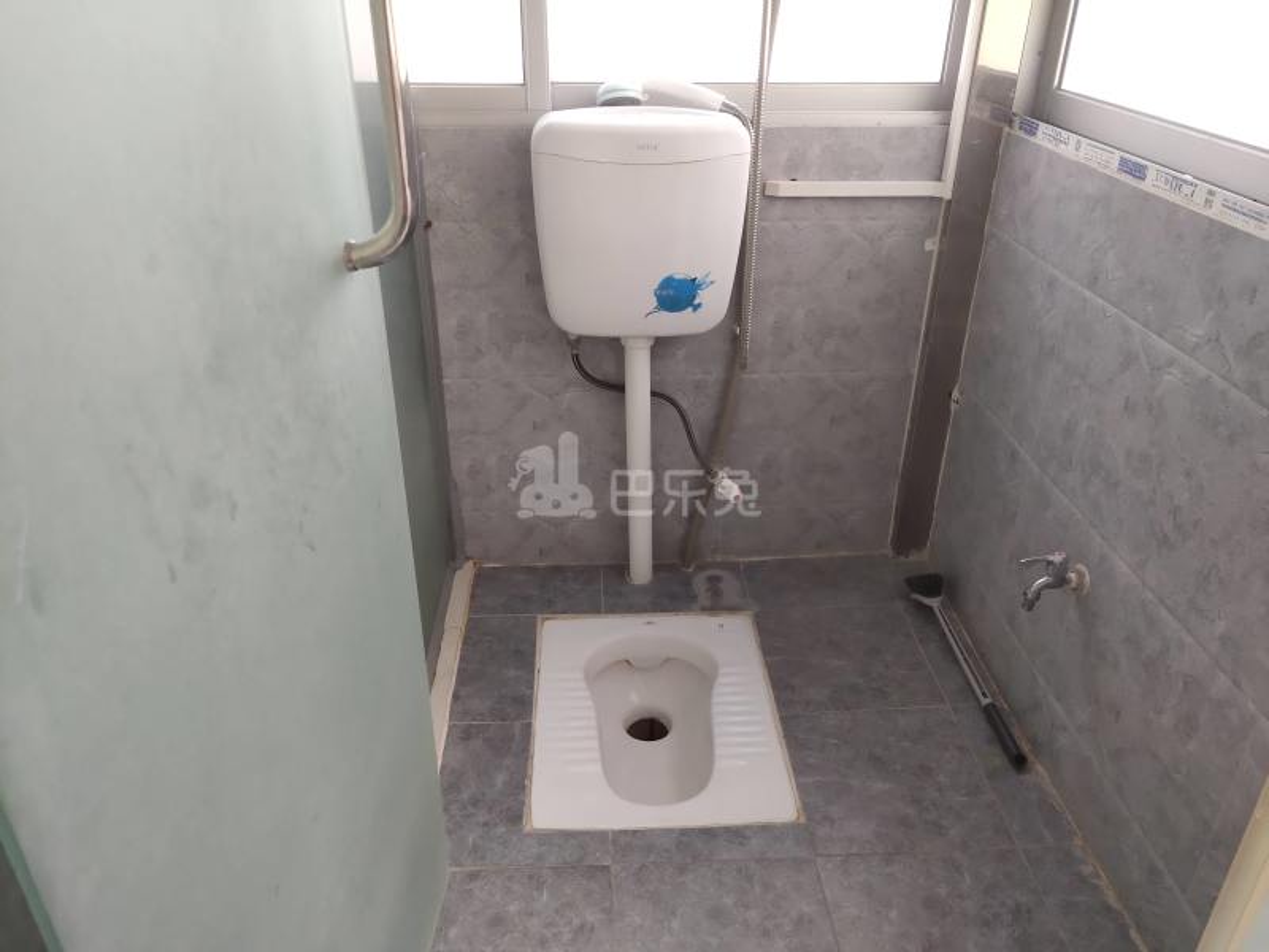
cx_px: 634
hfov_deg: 60.0
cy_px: 476
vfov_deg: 46.8
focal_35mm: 30
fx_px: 1100
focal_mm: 4.35
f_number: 1.8
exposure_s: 1/100
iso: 105
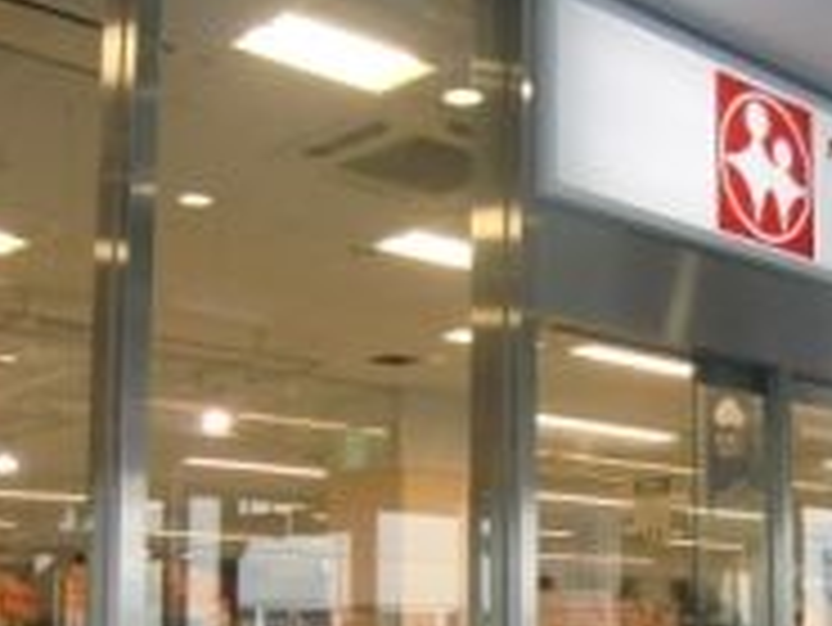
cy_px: 522
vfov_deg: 24.7
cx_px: 562
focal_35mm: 58
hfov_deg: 32.9
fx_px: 1395
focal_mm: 4.3
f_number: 3.2
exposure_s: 1/60
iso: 100
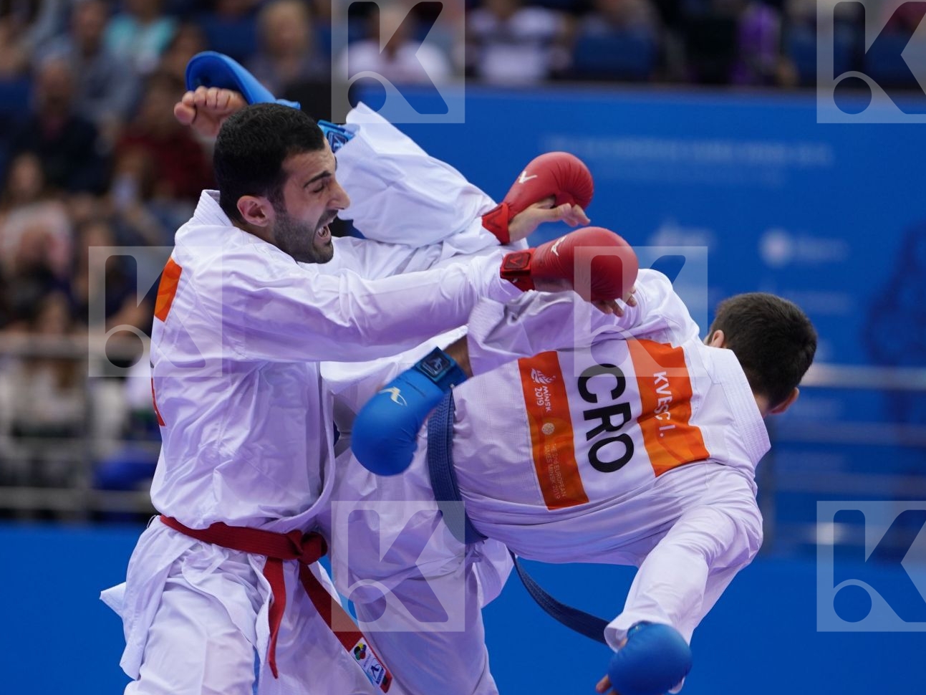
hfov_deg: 7.5
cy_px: 312
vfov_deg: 5.6
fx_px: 7090
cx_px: 398
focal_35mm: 265
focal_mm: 198
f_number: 2.8
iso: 1250
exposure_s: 1/1000
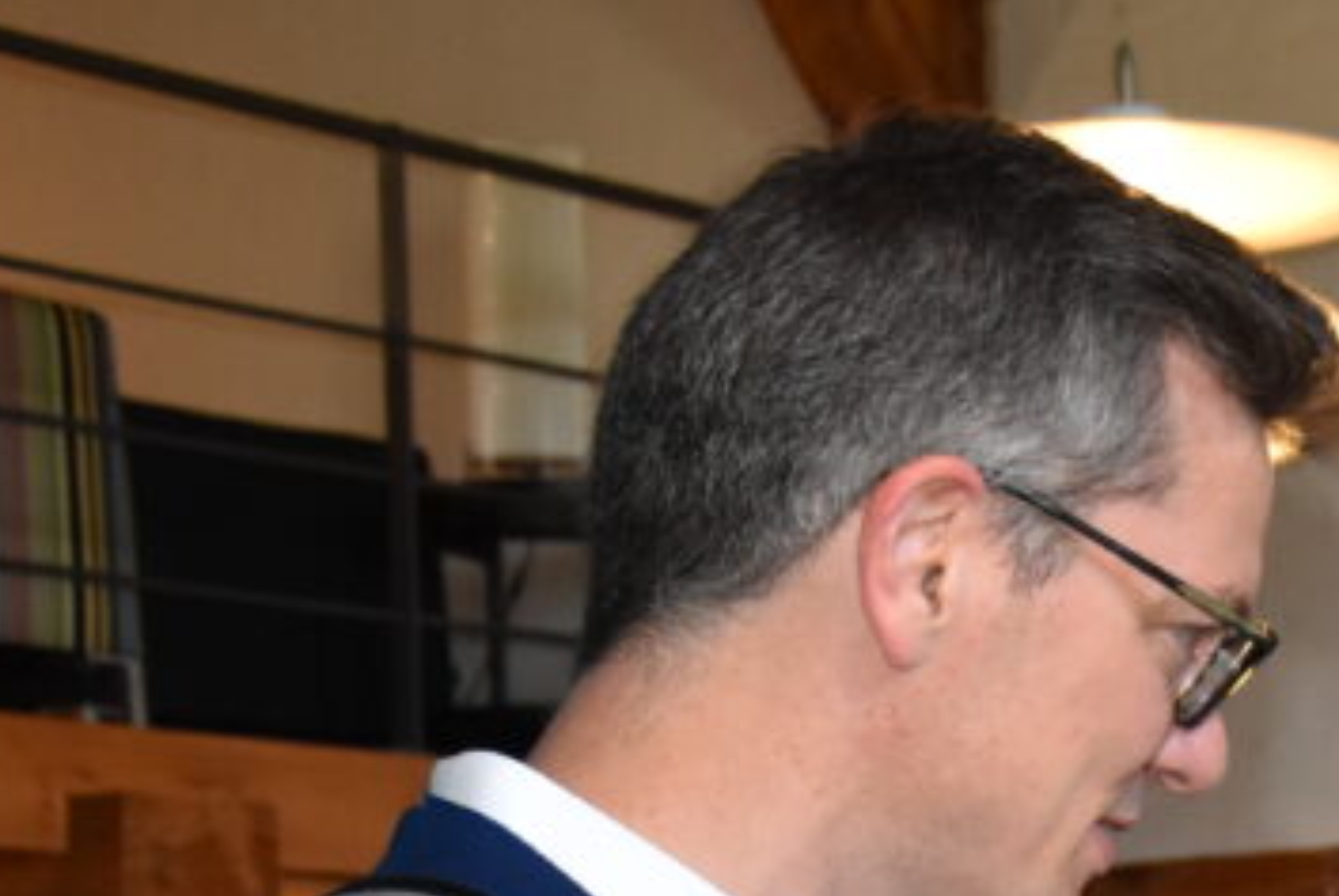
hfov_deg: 14.6
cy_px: 1255
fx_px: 5055
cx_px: 1650
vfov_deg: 9.9
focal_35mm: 136
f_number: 4
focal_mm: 25
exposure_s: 1/125
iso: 900
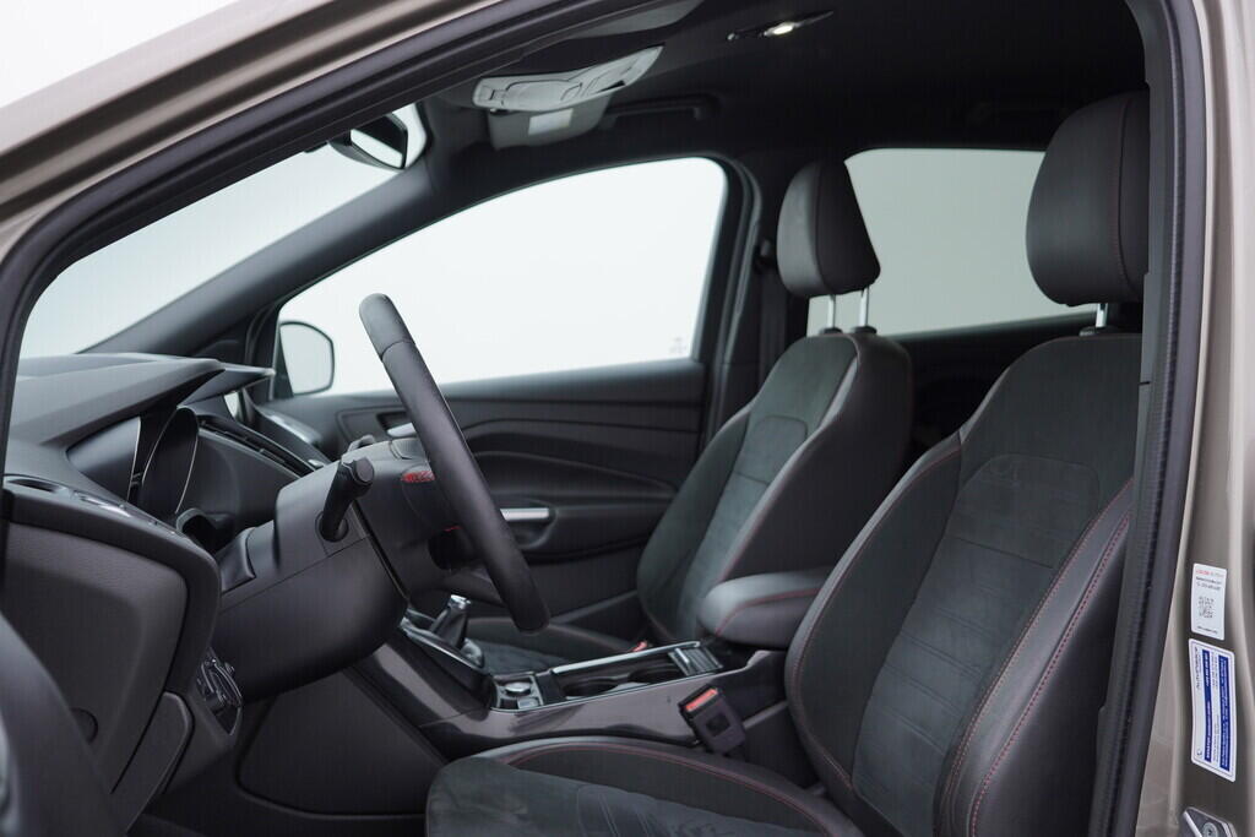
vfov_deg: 36.9
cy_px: 418
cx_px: 628
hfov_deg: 53.1
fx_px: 1255
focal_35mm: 36
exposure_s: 1/50
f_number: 3.2
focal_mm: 24
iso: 125
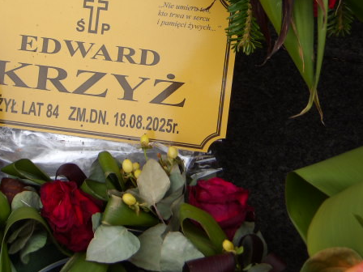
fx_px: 1049
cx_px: 118
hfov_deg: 19.6
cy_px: 82
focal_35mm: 100
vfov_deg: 14.8
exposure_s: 1/112
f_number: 4.9
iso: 100
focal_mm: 12.5
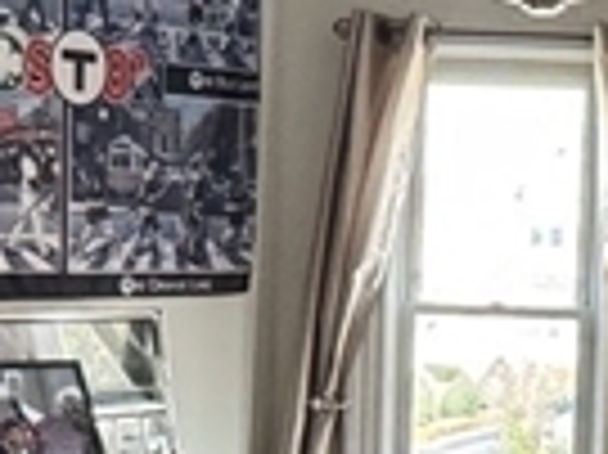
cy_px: 396
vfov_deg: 13.8
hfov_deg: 18.5
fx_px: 1860
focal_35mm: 106
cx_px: 441
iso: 320
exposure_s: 1/79
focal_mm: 2.22
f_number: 2.2
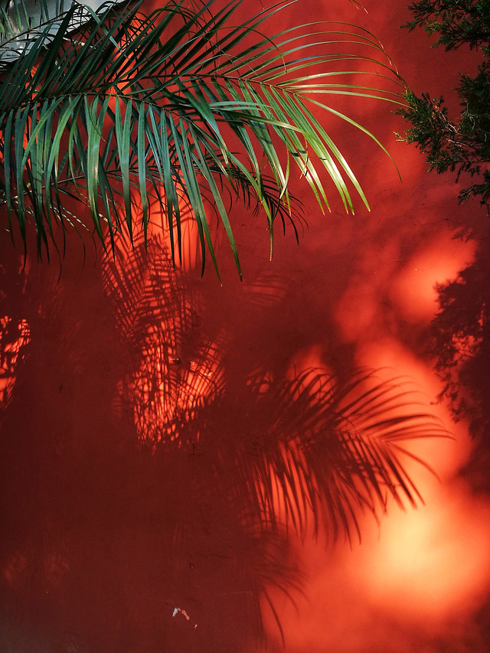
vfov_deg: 47.9
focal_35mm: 39
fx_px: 736
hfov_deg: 36.8
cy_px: 326
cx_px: 245
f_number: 2.2
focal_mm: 4.5
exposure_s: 1/100
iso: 64
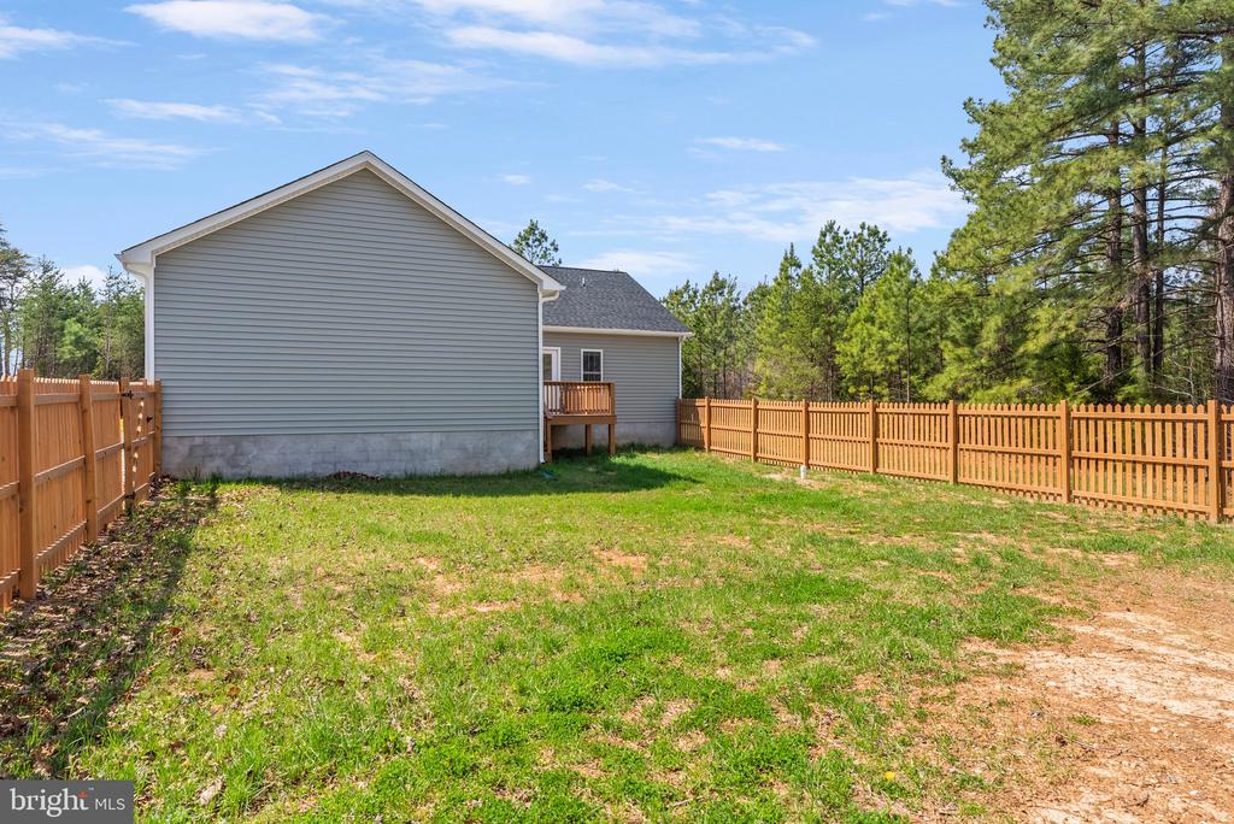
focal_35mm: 21
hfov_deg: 81.2
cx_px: 617
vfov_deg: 59.6
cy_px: 412
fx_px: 720
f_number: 8
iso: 800
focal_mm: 21
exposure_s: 1/200
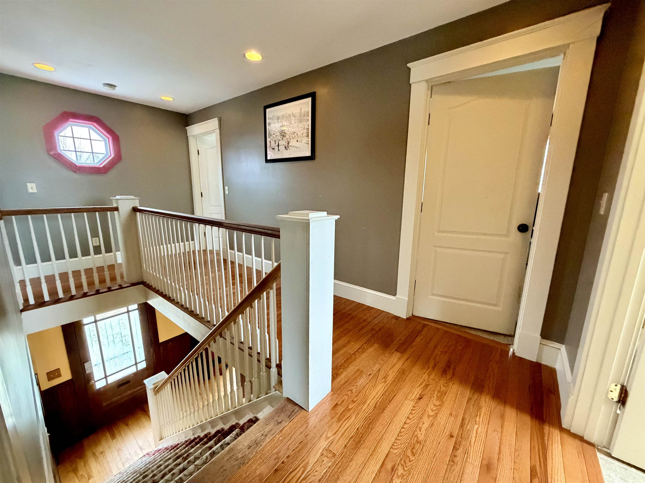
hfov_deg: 102.1
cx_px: 322
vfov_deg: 85.7
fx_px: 261
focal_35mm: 14
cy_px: 242
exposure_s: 1/60
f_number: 2.2
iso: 800
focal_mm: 2.22
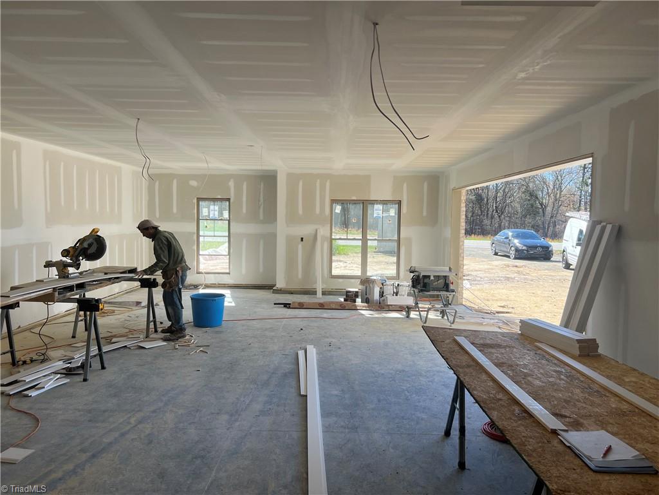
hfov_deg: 67.3
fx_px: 495
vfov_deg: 53.1
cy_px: 248
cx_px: 330
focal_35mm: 26
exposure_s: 1/769
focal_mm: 5.7
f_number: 1.5
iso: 50
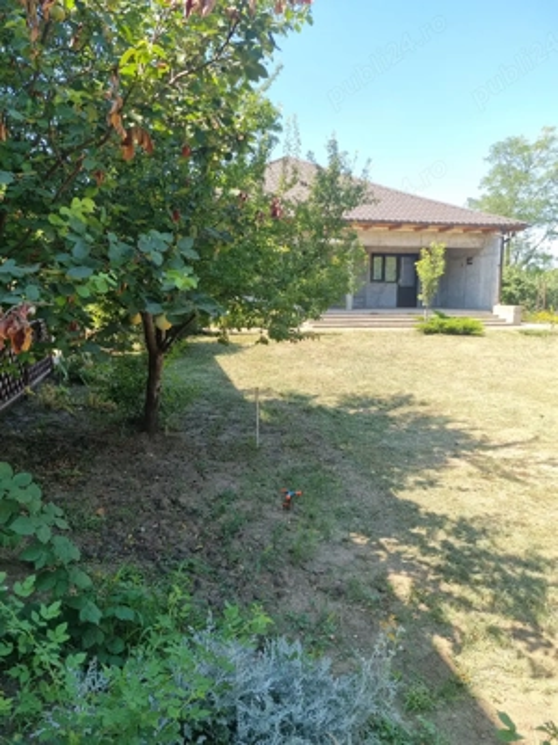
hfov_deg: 53.1
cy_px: 372
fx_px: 559
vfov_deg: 67.3
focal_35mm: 26
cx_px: 279
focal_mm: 5.4
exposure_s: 1/1111
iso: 50
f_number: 1.8
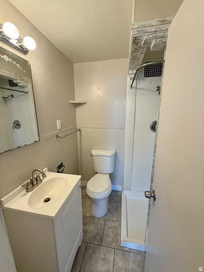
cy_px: 136
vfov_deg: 102.1
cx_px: 102
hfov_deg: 85.7
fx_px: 110
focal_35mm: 14
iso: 250
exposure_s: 1/120
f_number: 2.2
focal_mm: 2.22
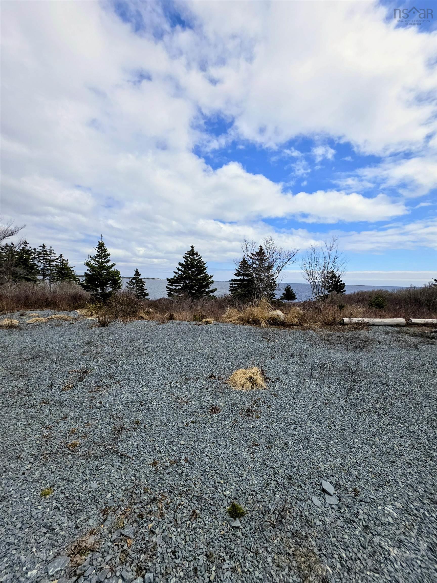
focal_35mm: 13
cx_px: 218
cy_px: 292
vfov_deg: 106.2
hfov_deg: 89.9
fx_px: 219
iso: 20
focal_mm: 2.2
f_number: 1.9
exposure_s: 1/1641
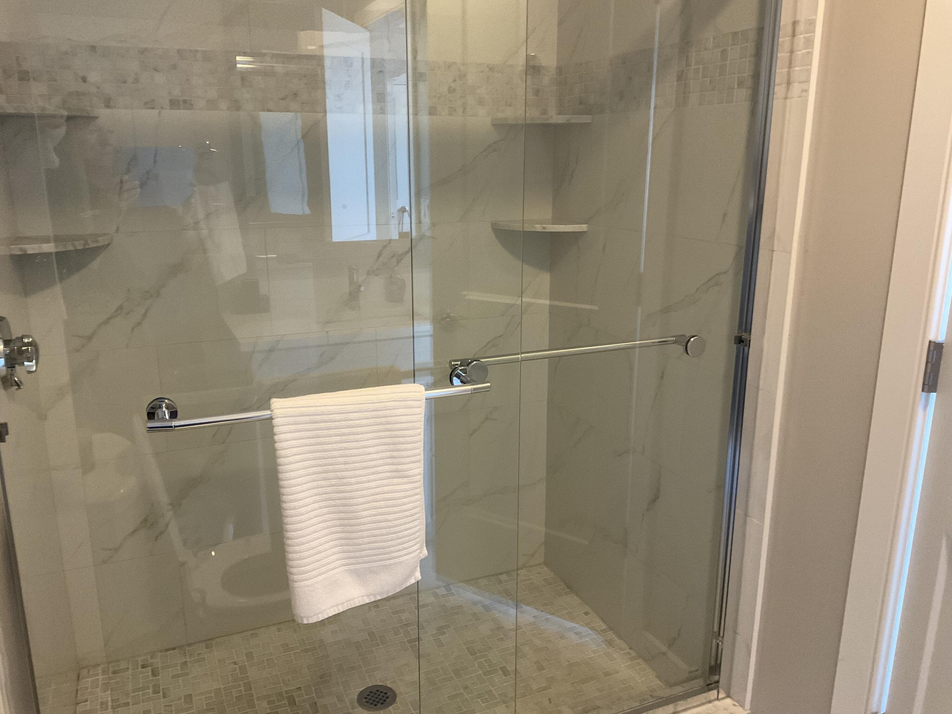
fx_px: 798
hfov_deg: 61.7
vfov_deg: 48.2
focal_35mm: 29
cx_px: 476
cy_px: 357
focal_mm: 3
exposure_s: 1/60
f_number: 1.8
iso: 250
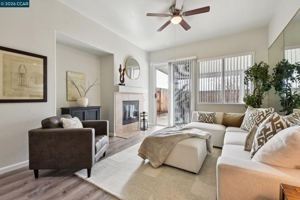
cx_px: 150
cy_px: 100
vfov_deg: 77.3
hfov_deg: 100.4
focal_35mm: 15
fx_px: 125
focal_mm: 10
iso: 100
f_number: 8
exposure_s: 1/8
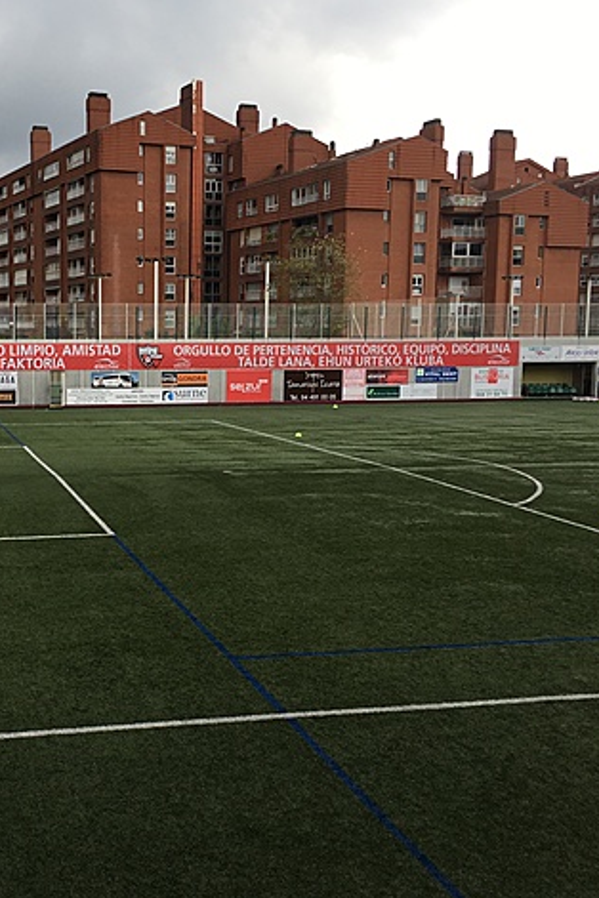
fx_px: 1023
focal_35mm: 41
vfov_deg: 47.4
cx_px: 105
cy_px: 454
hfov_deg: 31.6
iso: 25
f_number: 2.2
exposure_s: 1/356
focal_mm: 4.15
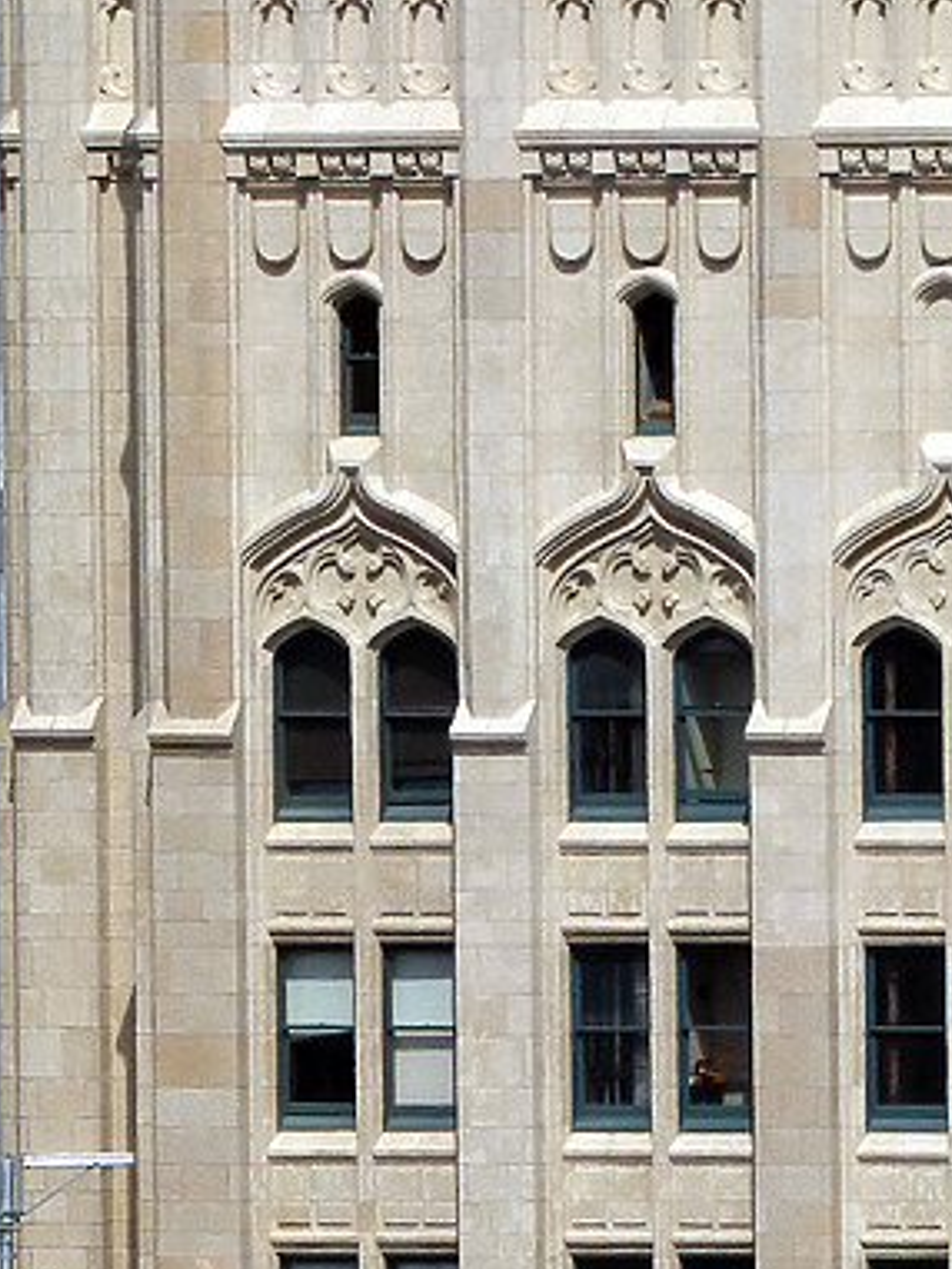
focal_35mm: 1030
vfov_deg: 1.9
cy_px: 923
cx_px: 411
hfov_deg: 1.4
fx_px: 37748
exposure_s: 1/1600
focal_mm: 78.4
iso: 100
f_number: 4.5
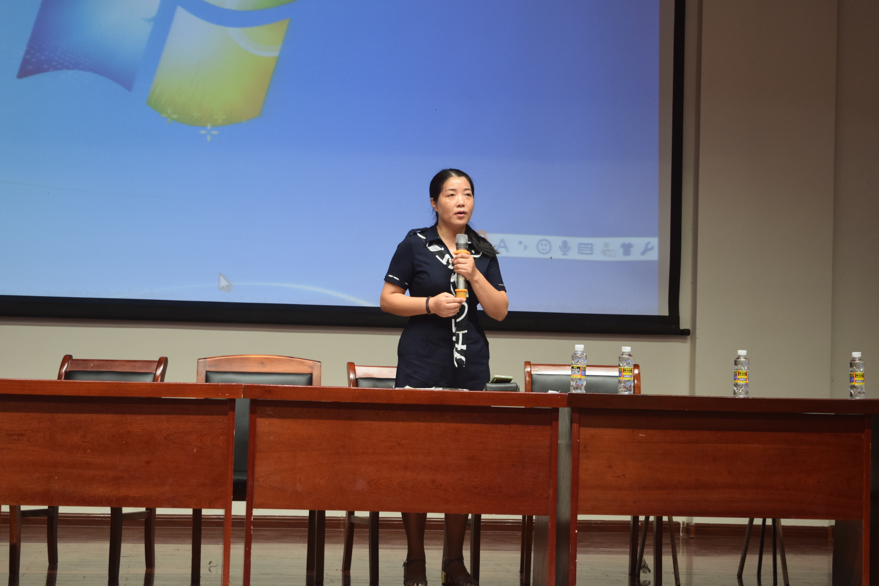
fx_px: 1904
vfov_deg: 17.5
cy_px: 293
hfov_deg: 26.0
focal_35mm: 78
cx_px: 440
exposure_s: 1/60
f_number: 5.6
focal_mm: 52
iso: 1000
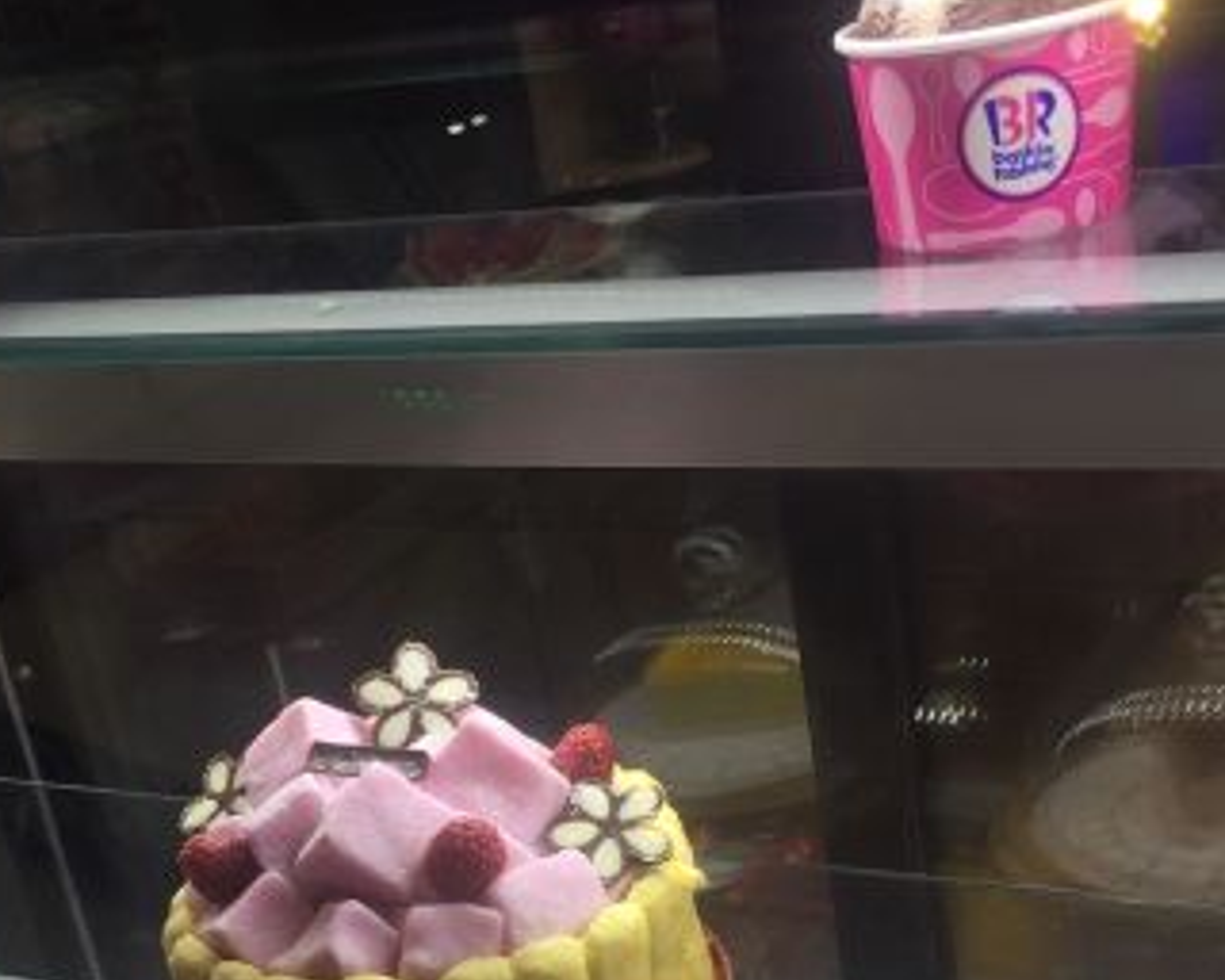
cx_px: 551
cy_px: 924
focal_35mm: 62
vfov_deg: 23.8
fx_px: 2248
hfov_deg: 30.5
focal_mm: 4.15
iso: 32
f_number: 2.2
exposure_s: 1/100
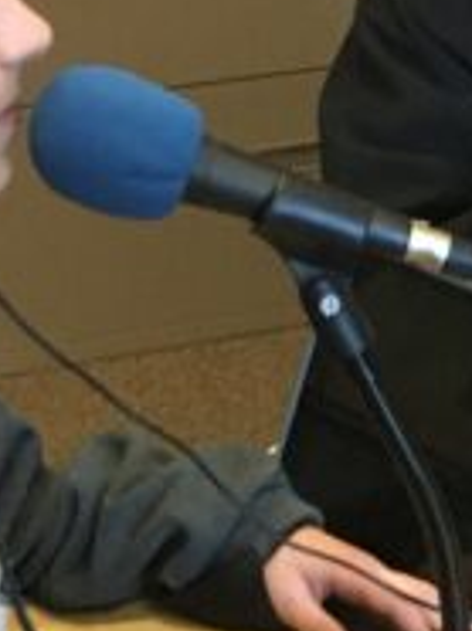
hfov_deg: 9.0
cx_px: 761
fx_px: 2916
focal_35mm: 160
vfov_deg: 12.1
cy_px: 760
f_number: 2.2
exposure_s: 1/30
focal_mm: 4.15
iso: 200
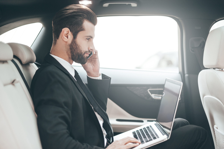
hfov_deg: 39.6
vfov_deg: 27.0
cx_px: 112
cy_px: 74
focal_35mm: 50
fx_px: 311
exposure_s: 1/60
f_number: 1.6
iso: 640
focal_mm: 50
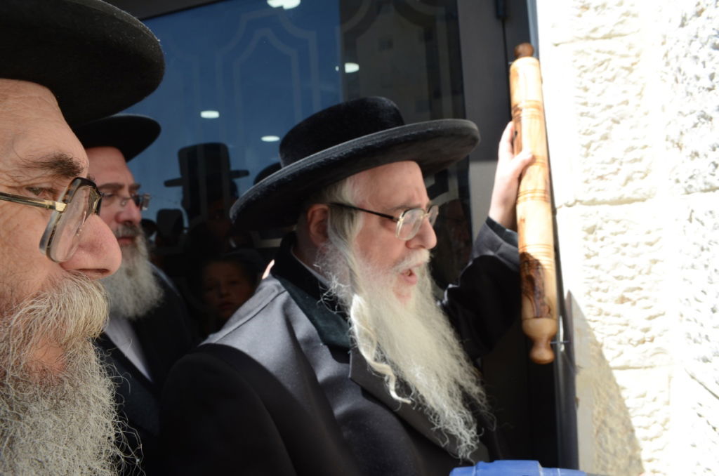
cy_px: 238
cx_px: 360
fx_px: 508
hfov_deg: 70.6
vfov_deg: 50.2
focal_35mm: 26
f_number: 8
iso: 320
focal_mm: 17
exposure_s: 1/320
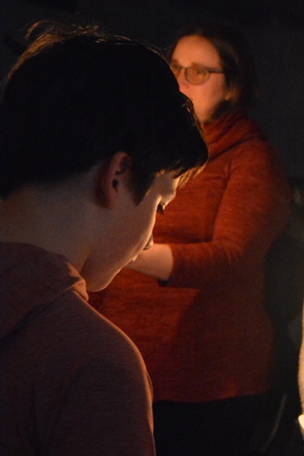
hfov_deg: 13.8
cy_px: 267
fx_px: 1230
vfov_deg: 21.0
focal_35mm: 97
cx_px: 317
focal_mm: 31
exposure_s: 1/40
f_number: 4.5
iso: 3200
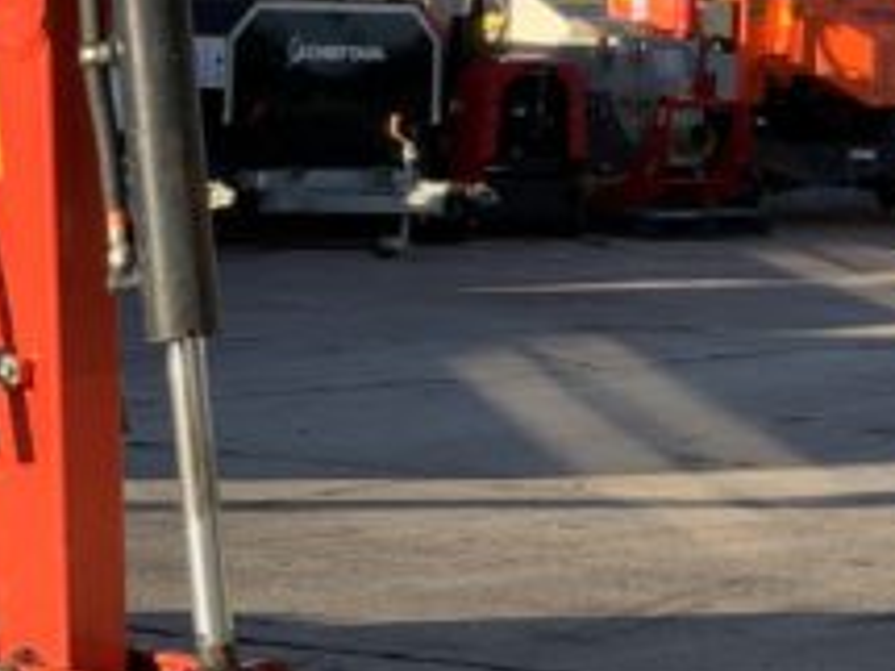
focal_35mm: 138
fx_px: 3566
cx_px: -108
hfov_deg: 14.0
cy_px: 429
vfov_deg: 10.7
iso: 16
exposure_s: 1/749
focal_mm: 3
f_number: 1.8
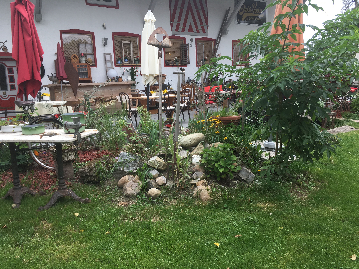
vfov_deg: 48.2
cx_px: 180
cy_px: 134
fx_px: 301
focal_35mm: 29
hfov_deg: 61.7
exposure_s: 1/146
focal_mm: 4.15
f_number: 2.2
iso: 25
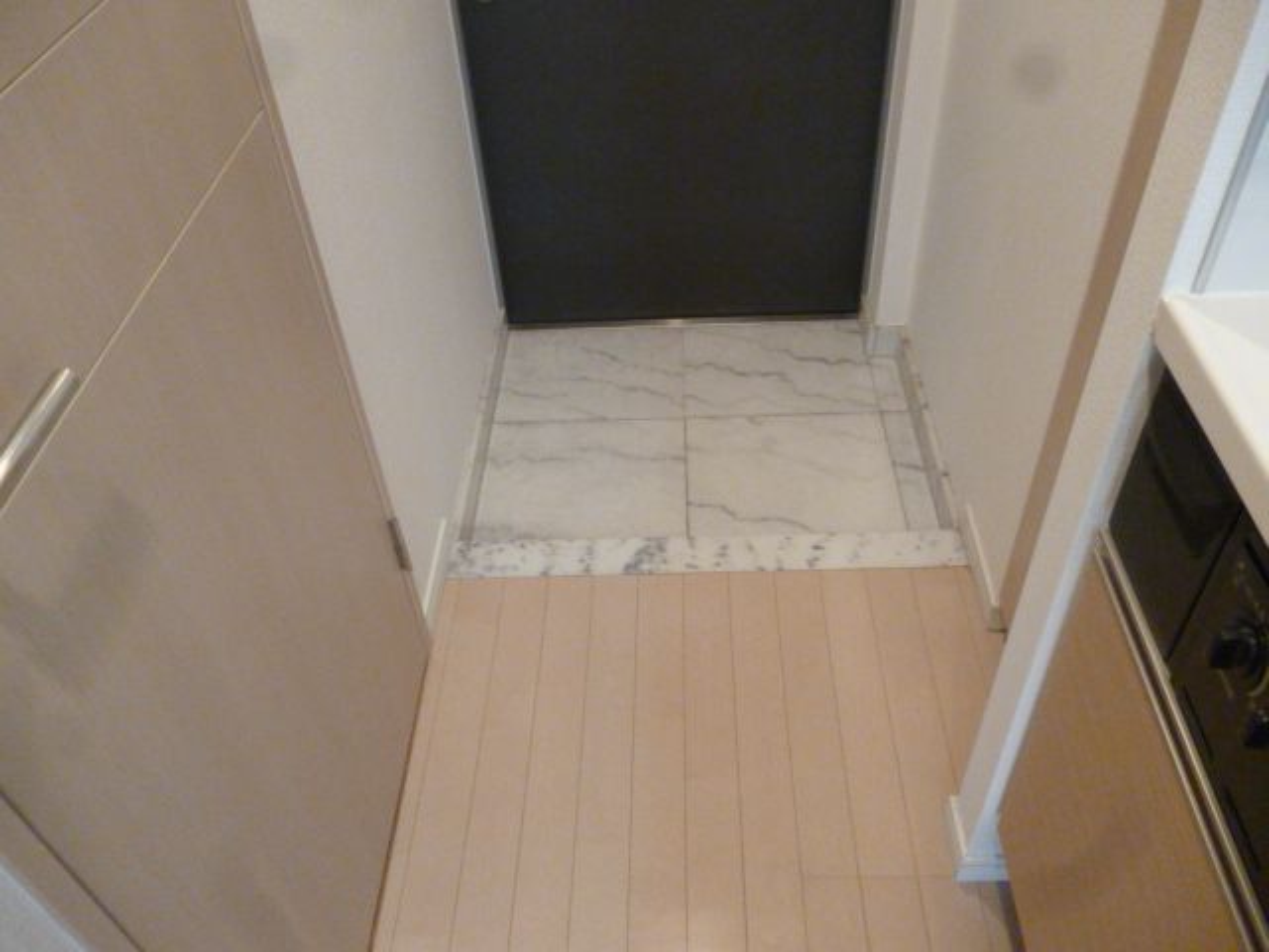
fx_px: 1026
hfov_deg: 63.4
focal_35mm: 28
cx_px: 634
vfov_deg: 49.7
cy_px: 476
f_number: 3.1
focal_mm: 5
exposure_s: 1/40
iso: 800
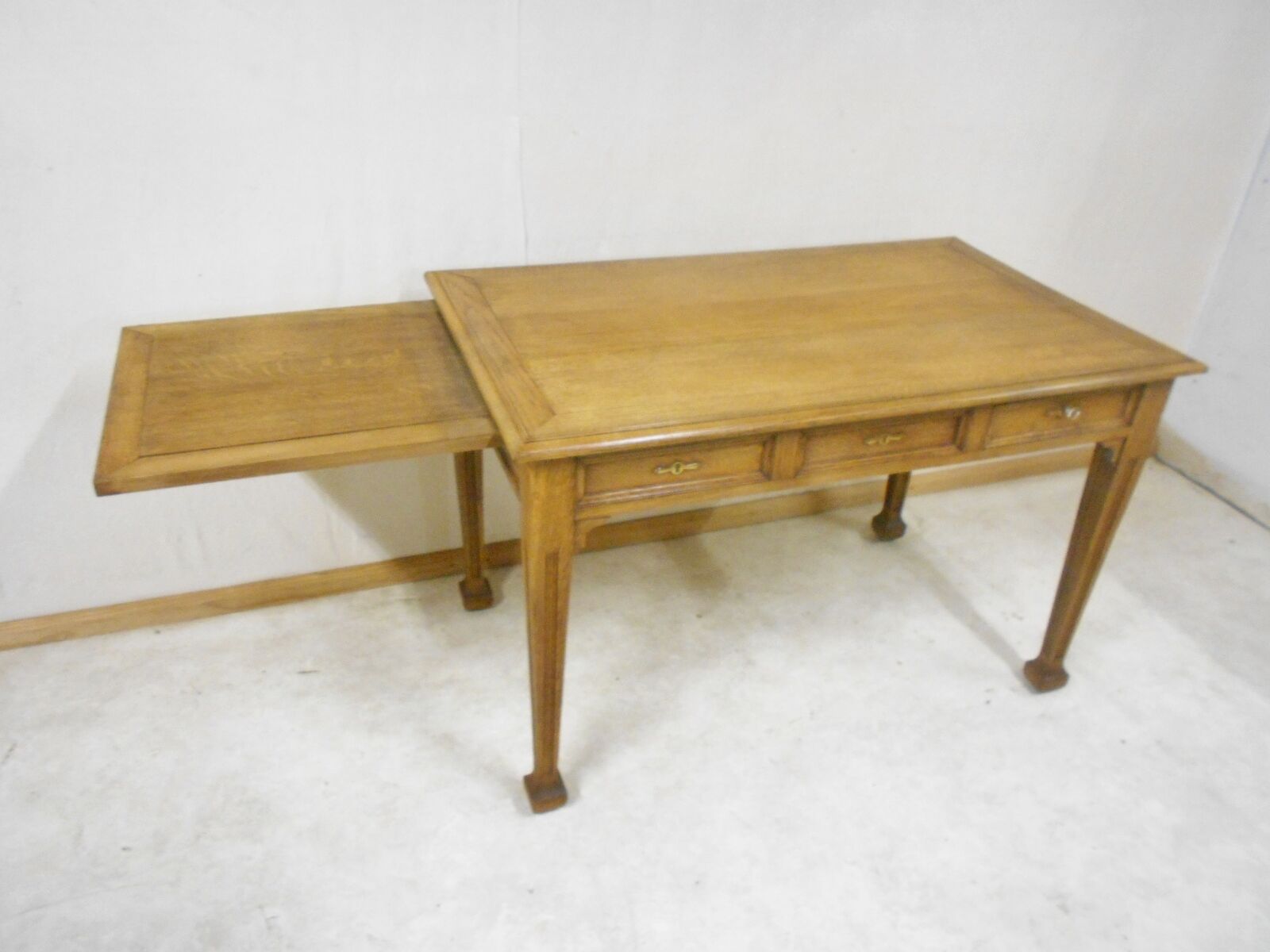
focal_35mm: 26
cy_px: 476
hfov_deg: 67.3
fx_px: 954
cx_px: 635
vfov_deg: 53.1
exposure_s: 1/20
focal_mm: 4.6
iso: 400
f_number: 3.2
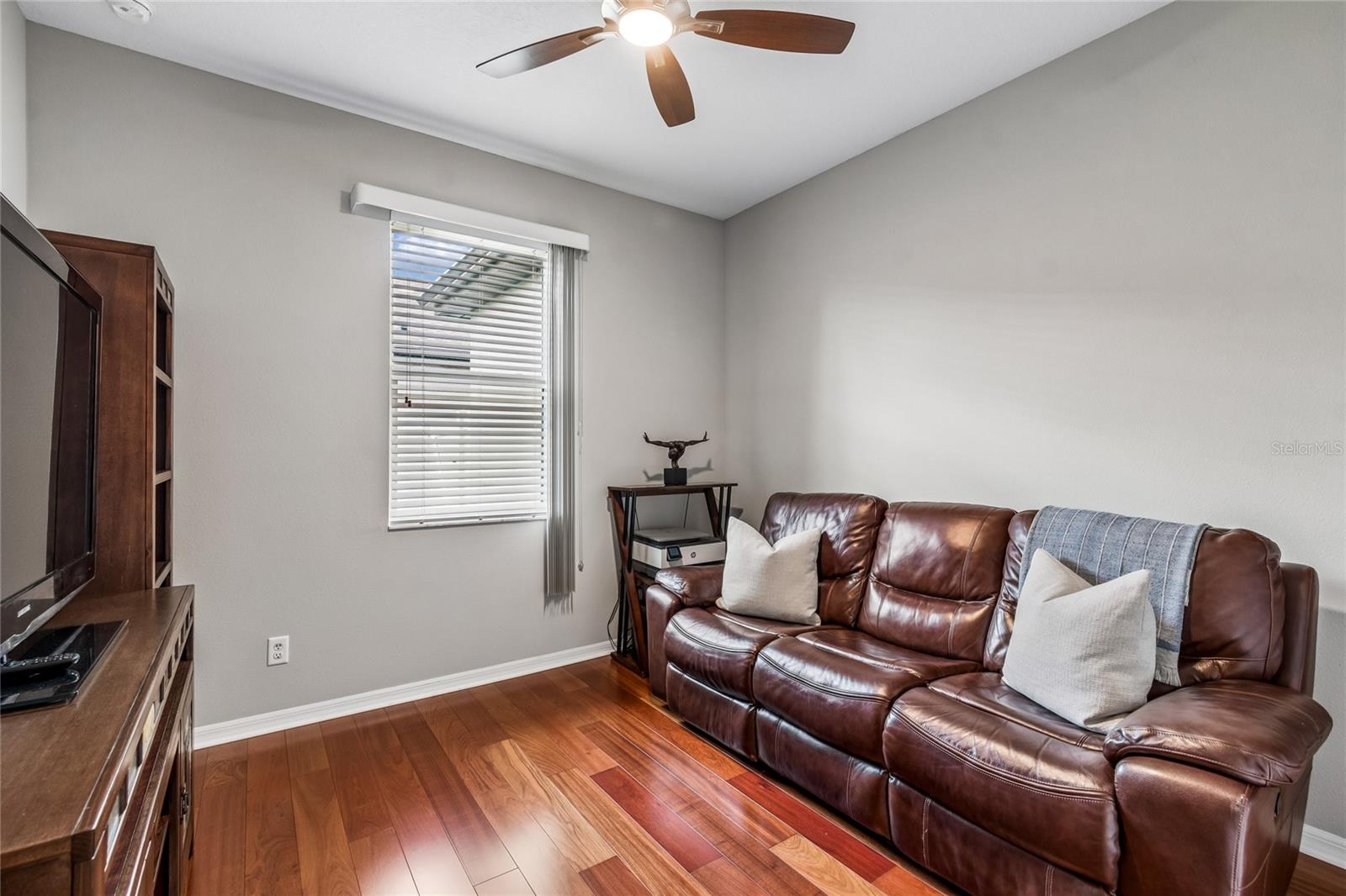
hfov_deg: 100.4
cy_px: 448
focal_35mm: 15
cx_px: 673
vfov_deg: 77.3
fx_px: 561
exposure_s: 1/1.67
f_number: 7.1
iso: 100
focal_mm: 10
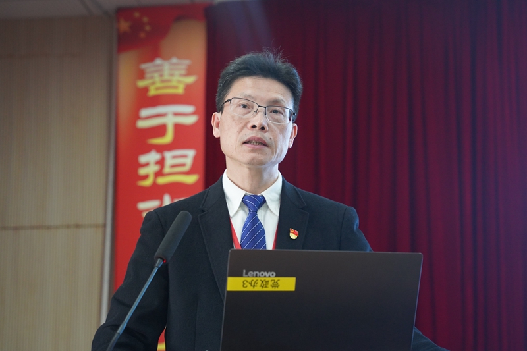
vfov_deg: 19.4
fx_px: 1024
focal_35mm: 70
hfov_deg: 28.8
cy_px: 176
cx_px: 264
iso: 4000
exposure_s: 1/160
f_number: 4
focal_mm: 70
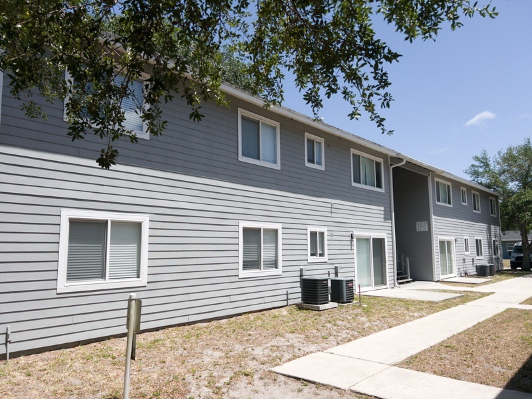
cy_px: 200
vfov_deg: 53.1
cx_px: 266
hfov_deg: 67.3
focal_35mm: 26
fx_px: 400
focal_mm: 5.7
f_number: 1.5
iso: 40
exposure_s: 1/4630
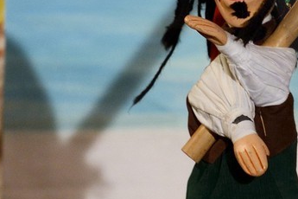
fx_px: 6713
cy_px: -68
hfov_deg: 2.5
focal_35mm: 811
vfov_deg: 1.7
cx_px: 623
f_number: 5
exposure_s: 1/160
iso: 1600
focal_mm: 175
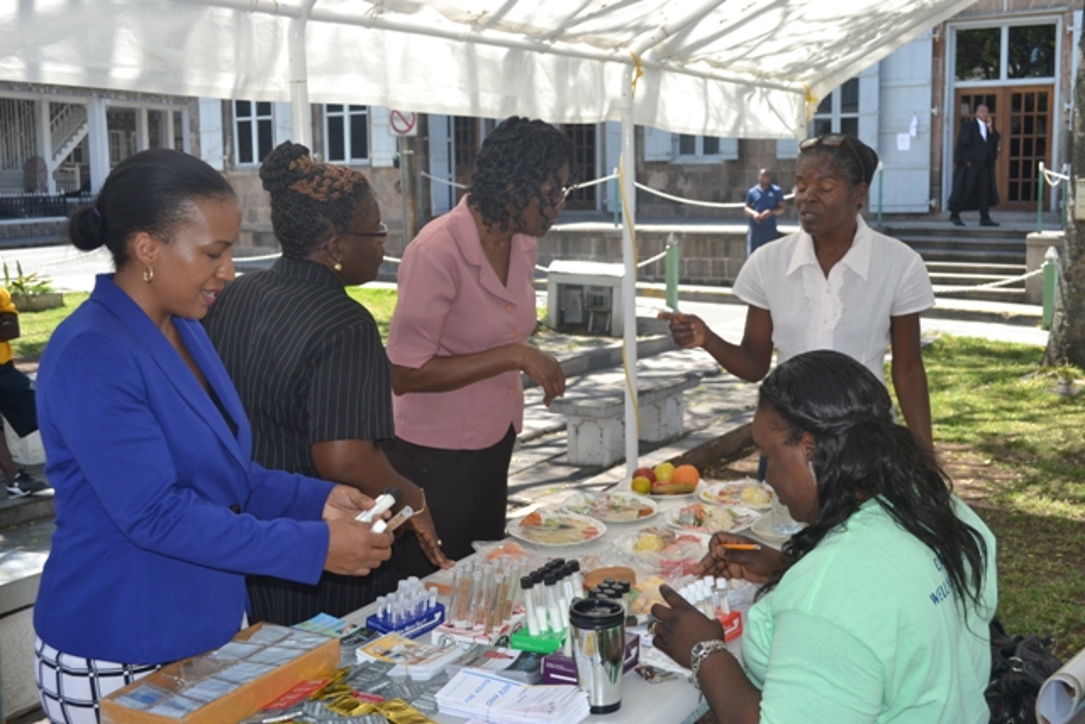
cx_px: 542
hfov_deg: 46.4
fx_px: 1266
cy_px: 362
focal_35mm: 42
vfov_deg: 31.9
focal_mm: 28
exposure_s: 1/125
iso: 110
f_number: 5.6
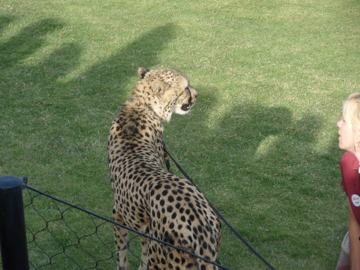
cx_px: 180
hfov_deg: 15.2
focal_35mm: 130
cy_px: 135
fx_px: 1352
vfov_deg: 11.4
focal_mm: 22.5
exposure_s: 1/125
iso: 80
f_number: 5.4
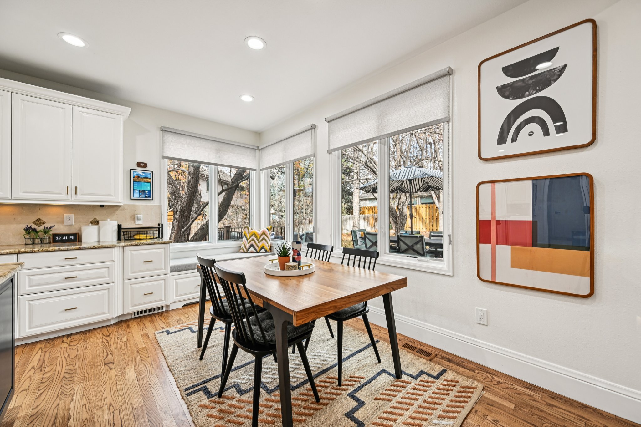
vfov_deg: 81.2
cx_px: 320
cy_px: 214
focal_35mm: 14
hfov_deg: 104.3
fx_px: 249
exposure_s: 1/15
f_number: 8
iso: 72
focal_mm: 14
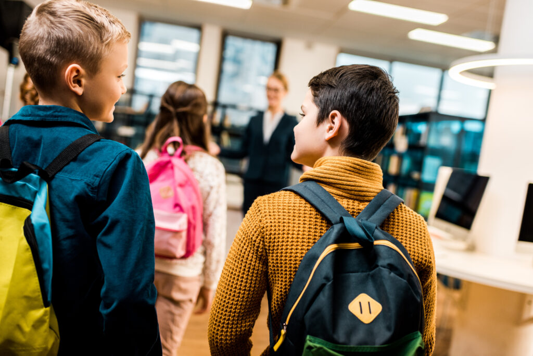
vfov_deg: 37.9
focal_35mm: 35
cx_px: 266
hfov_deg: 54.4
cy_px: 178
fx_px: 518
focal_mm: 35
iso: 320
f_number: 2.2
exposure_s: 1/250
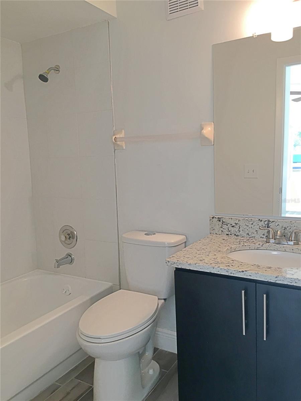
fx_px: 336
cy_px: 200
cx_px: 150
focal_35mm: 29
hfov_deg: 48.2
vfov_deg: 61.7
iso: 32
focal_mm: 4.15
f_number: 2.2
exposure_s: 1/30
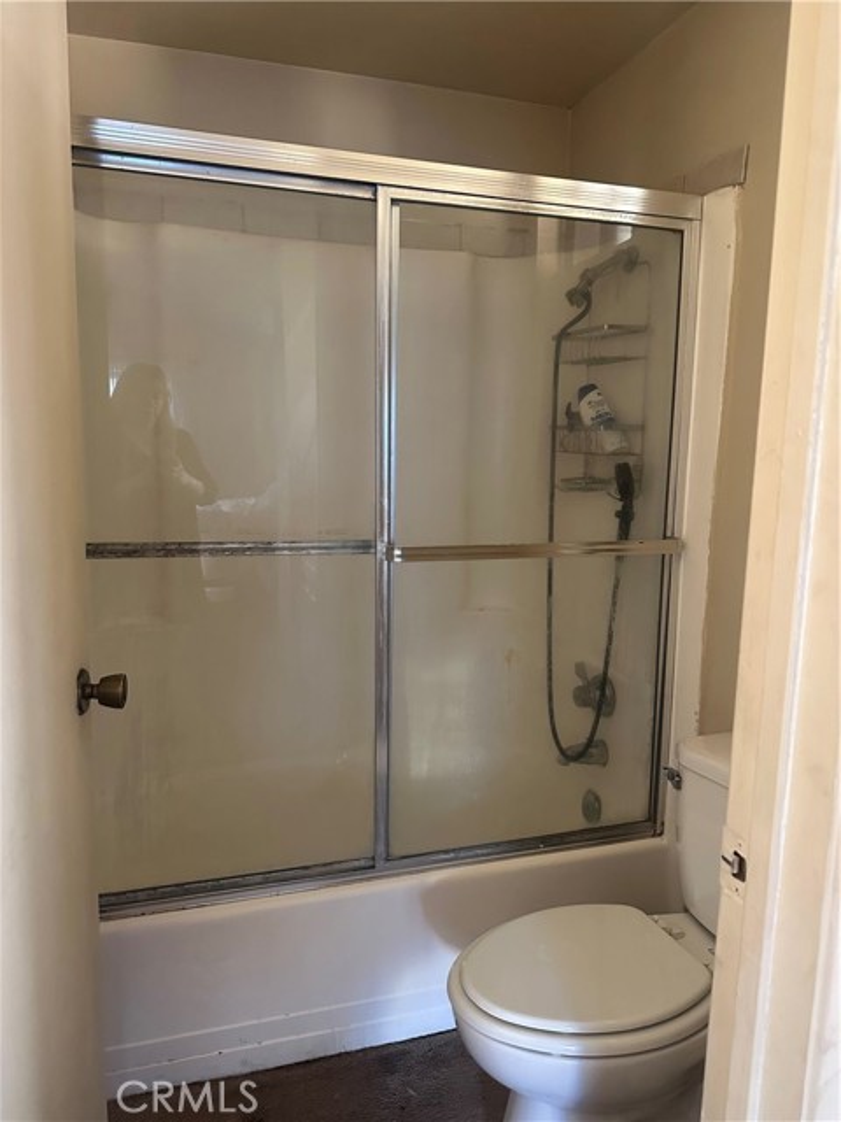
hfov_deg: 56.8
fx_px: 777
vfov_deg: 71.6
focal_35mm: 24
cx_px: 420
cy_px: 561
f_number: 1.78
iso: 640
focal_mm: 6.86
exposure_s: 1/60
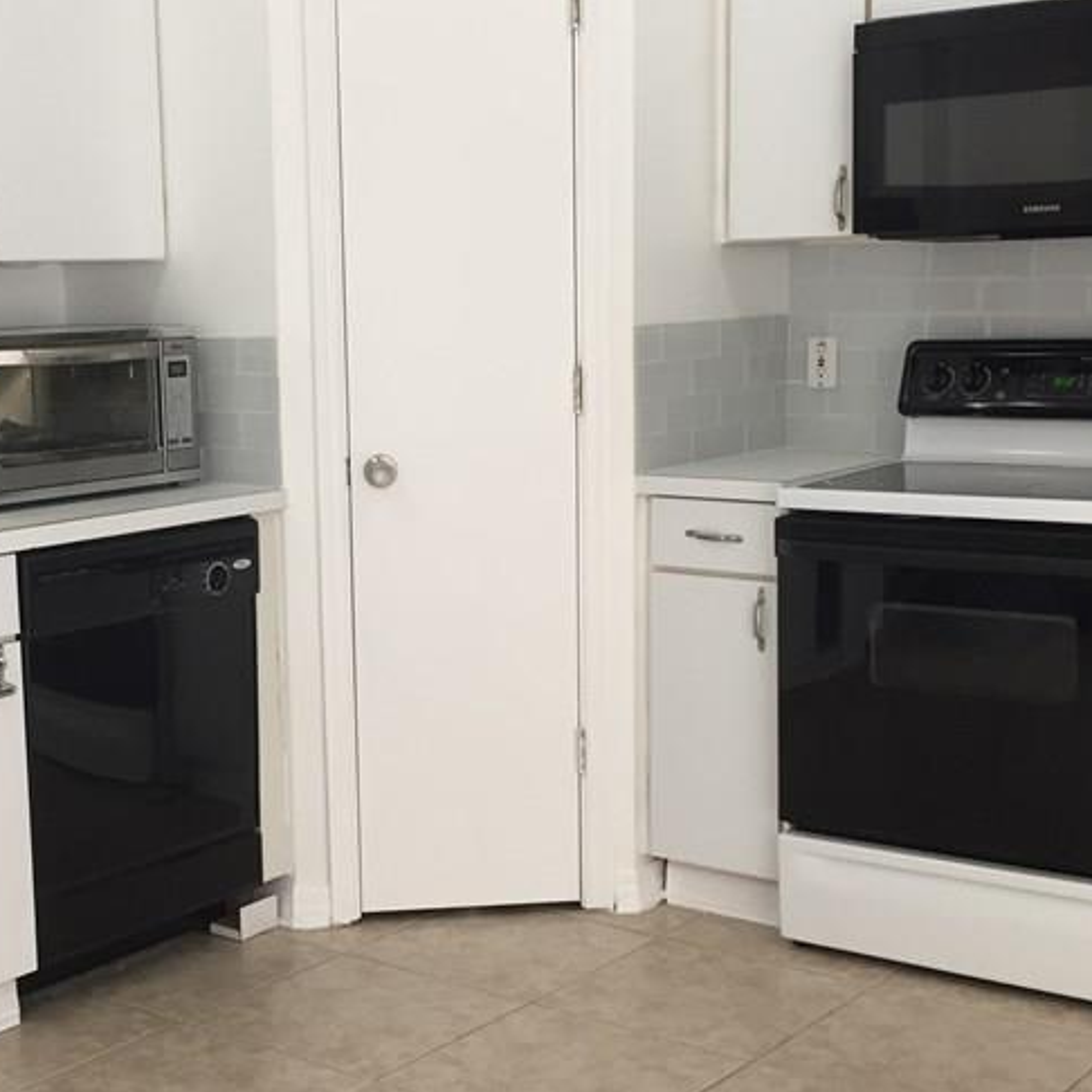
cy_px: 593
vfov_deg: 31.6
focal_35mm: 54
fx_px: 1927
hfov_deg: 31.4
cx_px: 362
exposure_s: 1/30
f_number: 2.2
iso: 40
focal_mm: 4.15
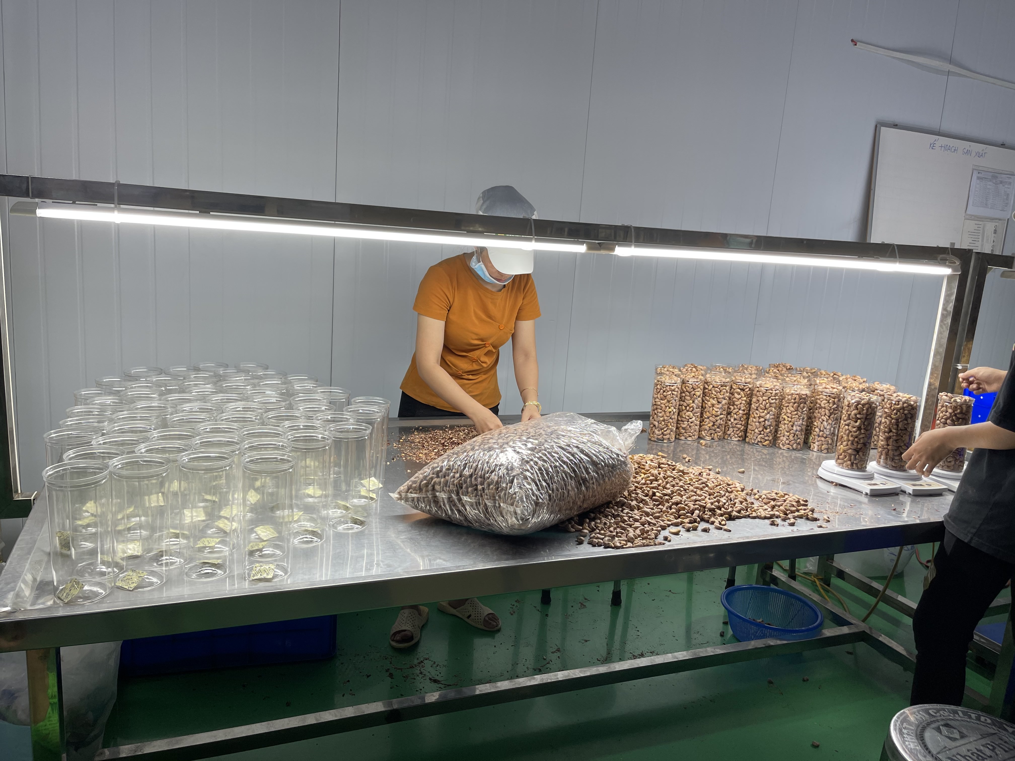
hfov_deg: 67.3
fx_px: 762
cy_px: 380
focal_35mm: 26
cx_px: 508
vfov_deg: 53.1
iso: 64
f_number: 1.6
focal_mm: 5.1
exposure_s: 1/100
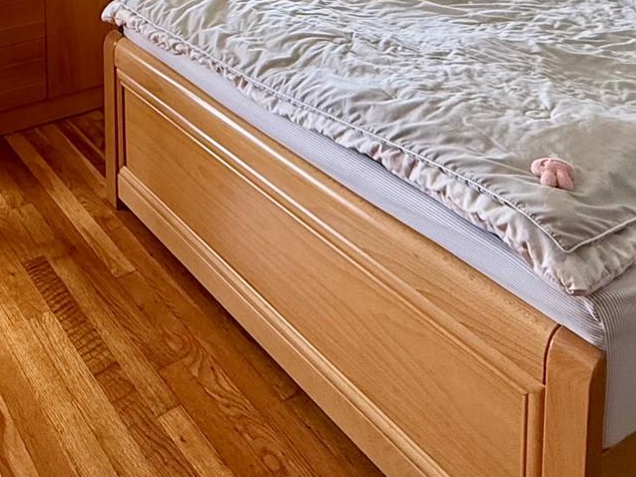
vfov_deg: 26.2
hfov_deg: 41.9
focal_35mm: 45
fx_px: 827
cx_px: 263
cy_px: -182
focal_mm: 2.22
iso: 160
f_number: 2.2
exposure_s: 1/120
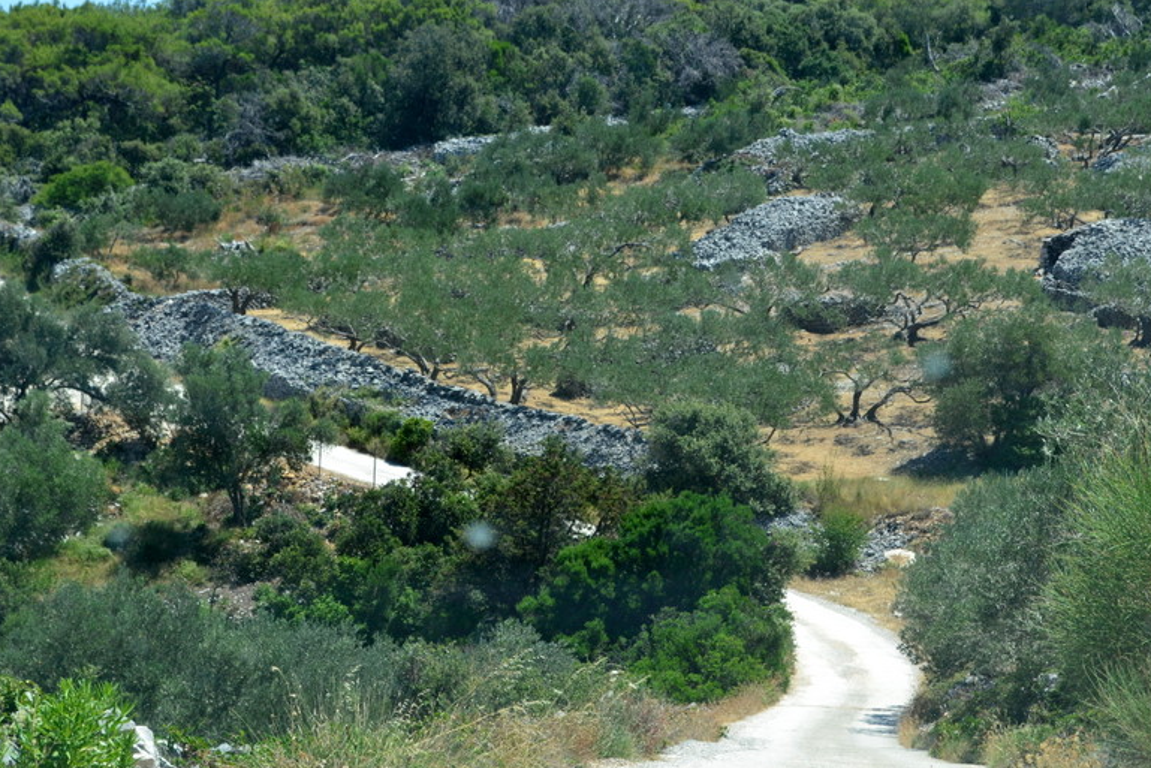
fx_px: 2494
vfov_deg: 17.5
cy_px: 394
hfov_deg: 26.0
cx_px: 594
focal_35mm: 78
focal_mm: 50
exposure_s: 1/320
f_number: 10
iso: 400
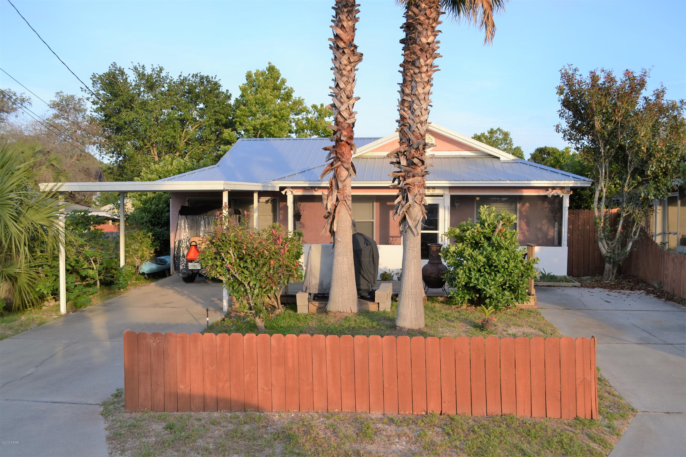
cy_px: 228
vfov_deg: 40.0
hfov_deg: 57.2
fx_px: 629
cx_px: 343
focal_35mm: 33
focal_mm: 22
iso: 110
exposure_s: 1/125
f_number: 5.6
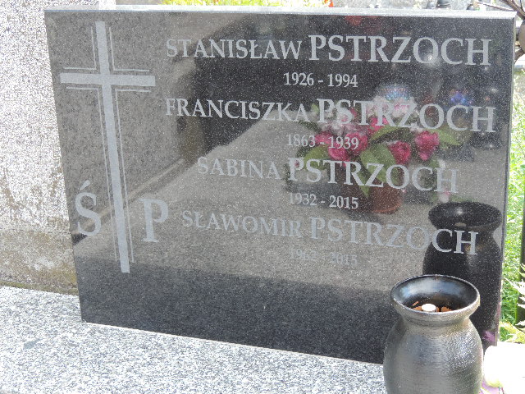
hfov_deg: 32.2
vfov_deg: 24.4
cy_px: 197
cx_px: 262
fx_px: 910
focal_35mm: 60
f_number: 3.7
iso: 80
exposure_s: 1/60
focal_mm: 10.7
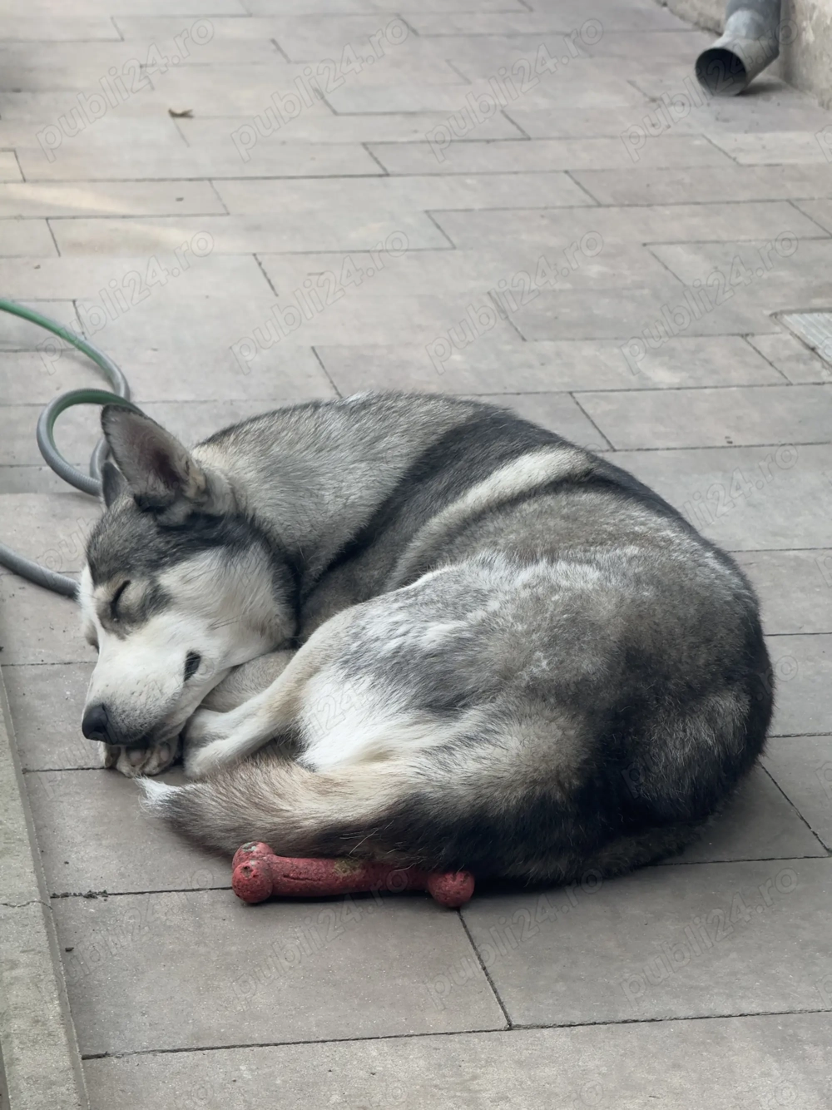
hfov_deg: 12.3
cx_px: 416
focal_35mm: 120
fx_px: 3847
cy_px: 555
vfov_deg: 16.4
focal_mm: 15.66
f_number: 2.8
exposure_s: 1/122
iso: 50
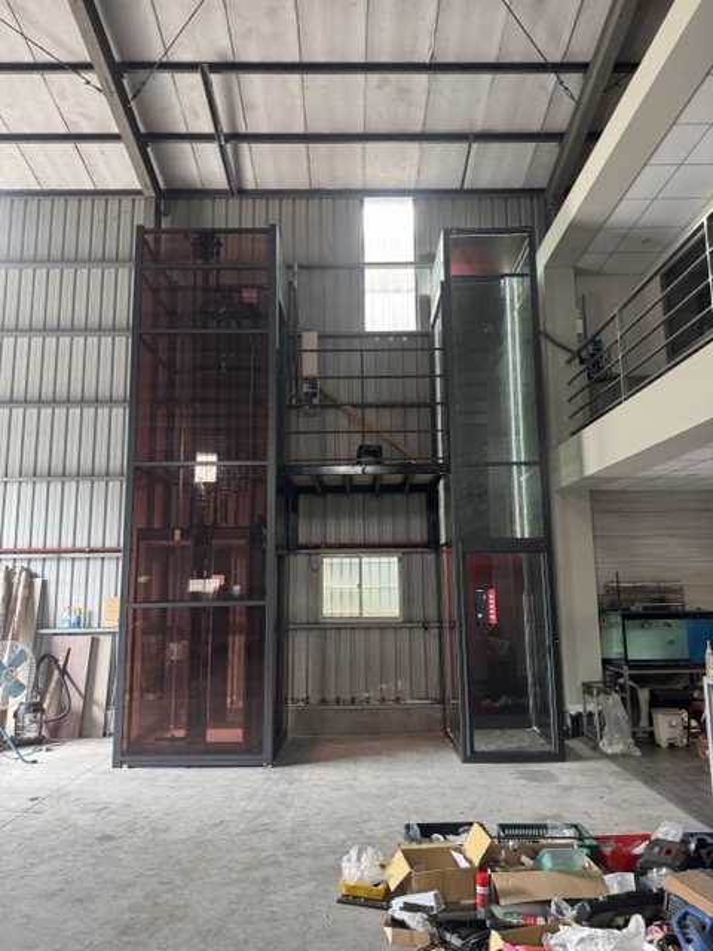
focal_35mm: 24
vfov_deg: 71.6
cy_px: 476
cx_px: 356
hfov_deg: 56.8
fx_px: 659
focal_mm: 6.76
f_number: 1.78
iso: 320
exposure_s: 1/60
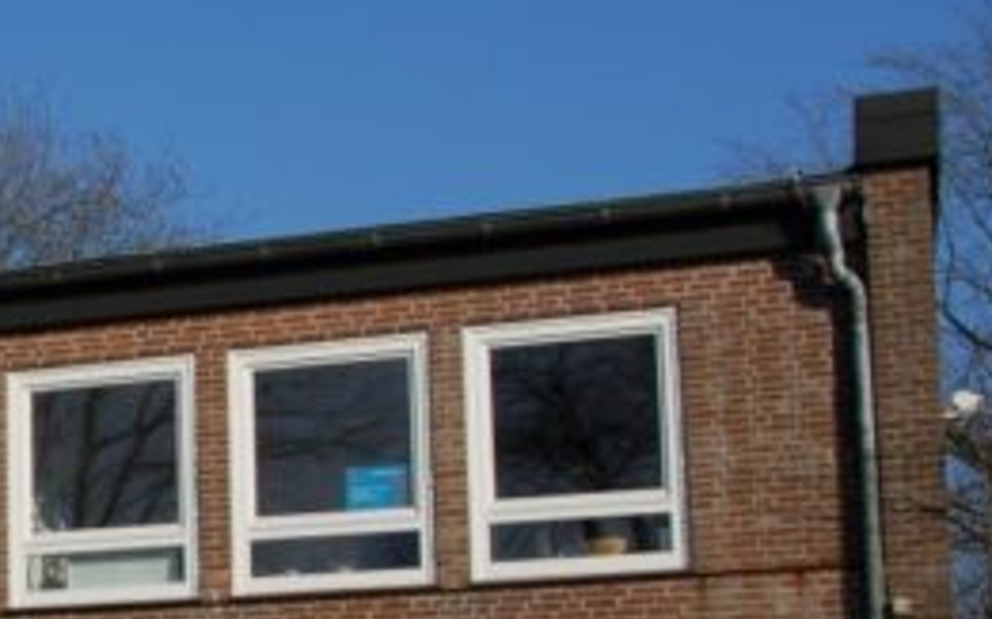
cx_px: -293
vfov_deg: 14.3
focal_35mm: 90
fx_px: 2433
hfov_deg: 21.0
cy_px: 592
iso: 100
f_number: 9
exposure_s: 1/320
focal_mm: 20
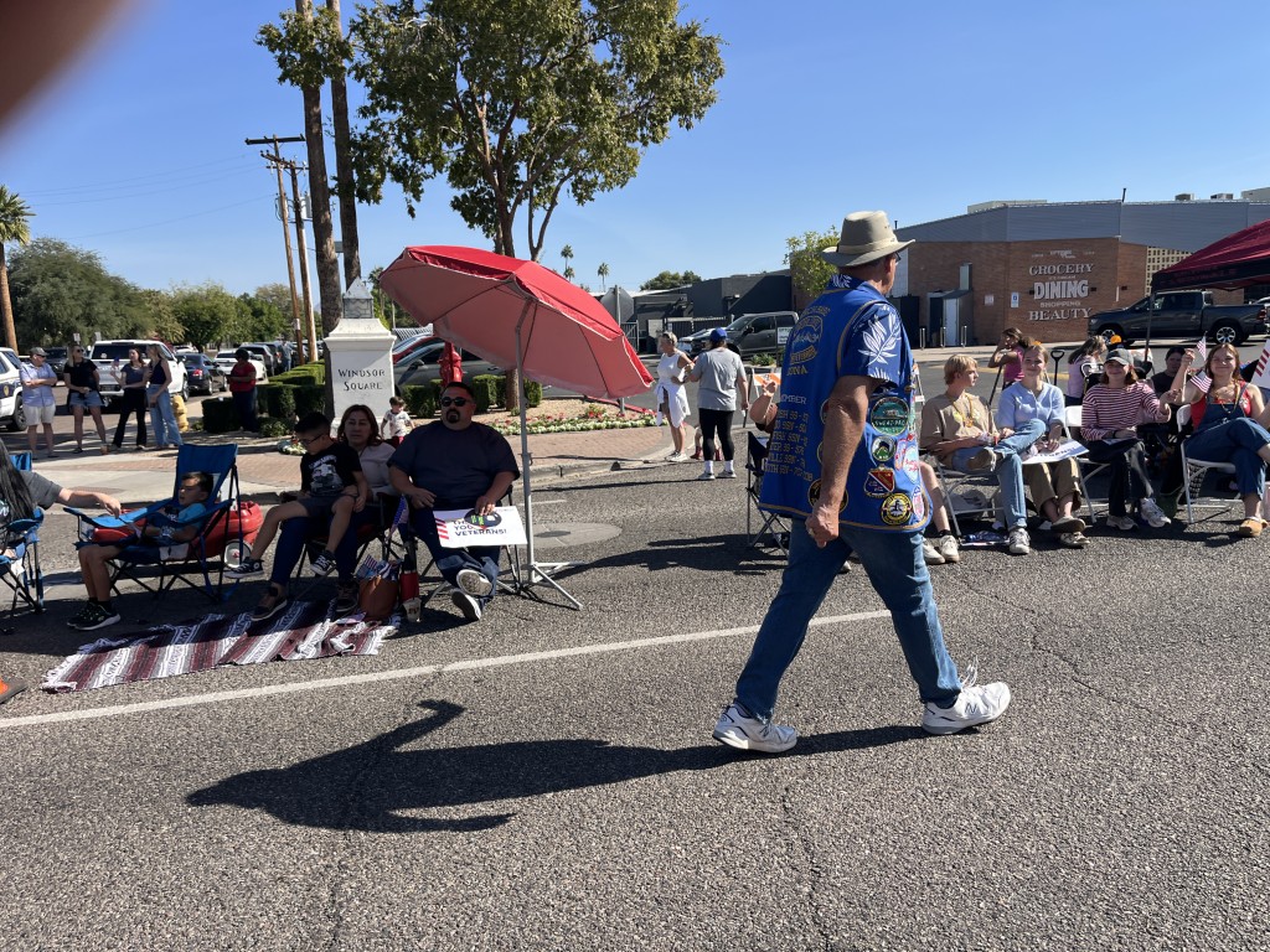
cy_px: 476
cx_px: 635
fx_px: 954
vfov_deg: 53.1
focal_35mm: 26
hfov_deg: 67.3
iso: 50
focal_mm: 5.1
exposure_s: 1/2632
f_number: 1.6
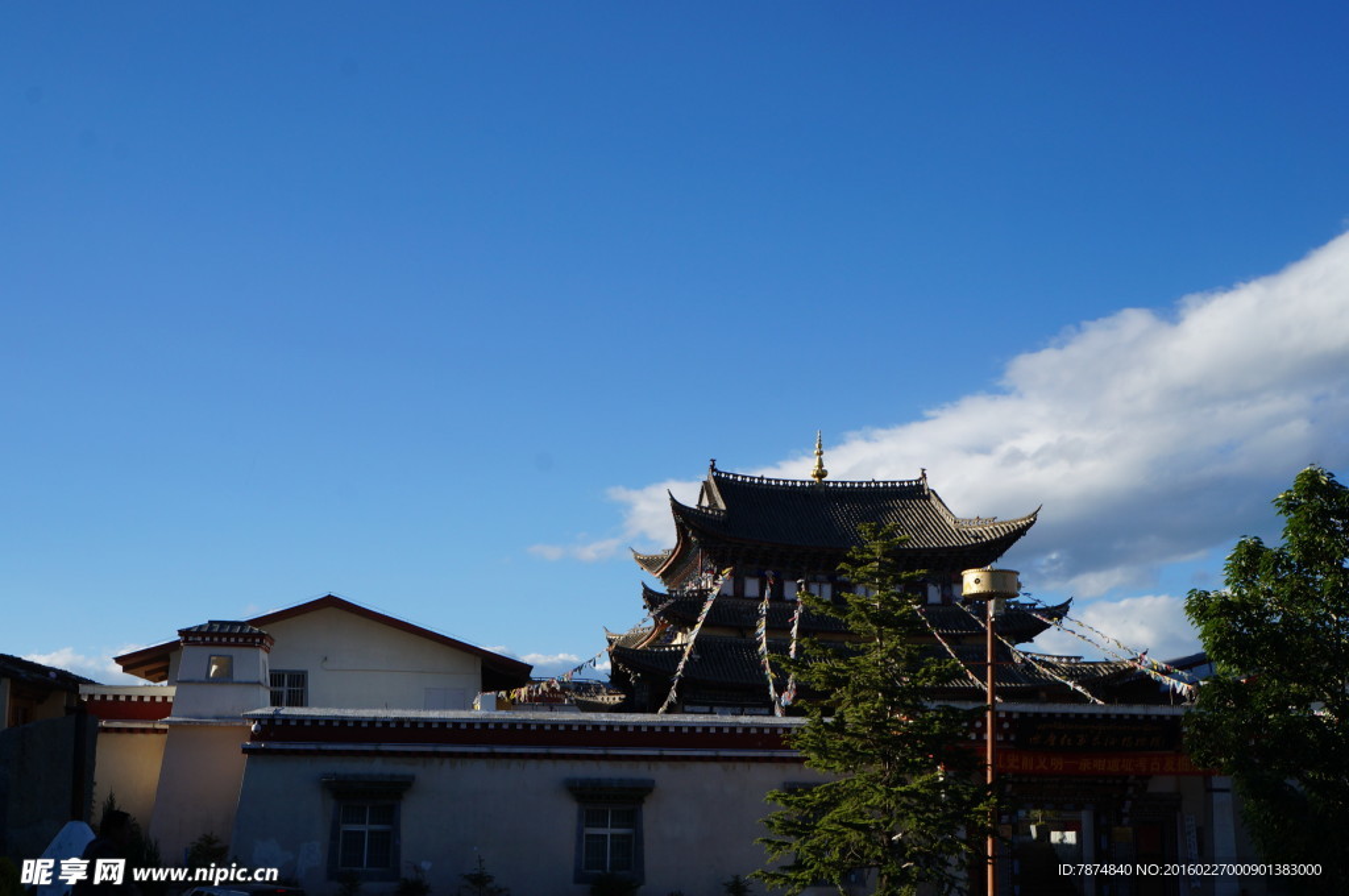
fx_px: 1740
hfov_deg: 42.4
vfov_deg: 28.9
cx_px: 674
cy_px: 448
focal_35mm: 46
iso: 200
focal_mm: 31
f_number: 13
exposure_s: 1/250
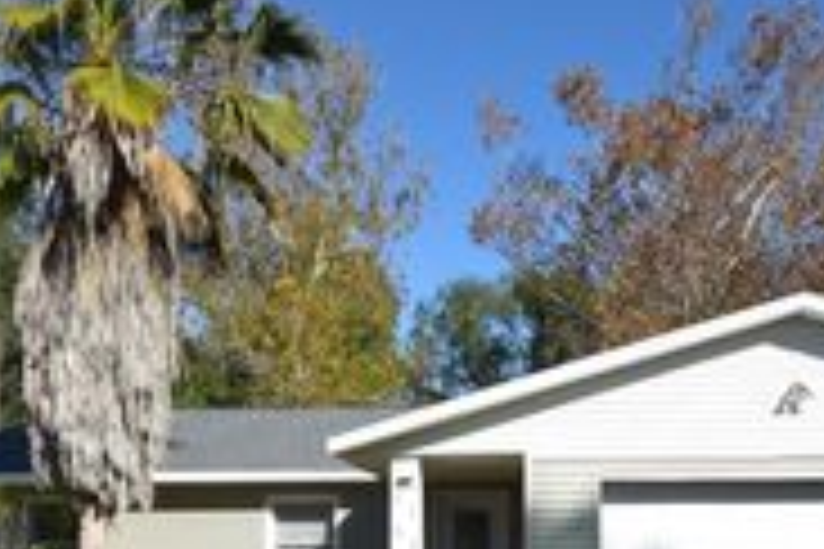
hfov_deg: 47.3
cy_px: 488
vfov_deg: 31.2
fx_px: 938
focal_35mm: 41
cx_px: 468
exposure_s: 1/2000
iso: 200
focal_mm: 10
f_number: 3.5
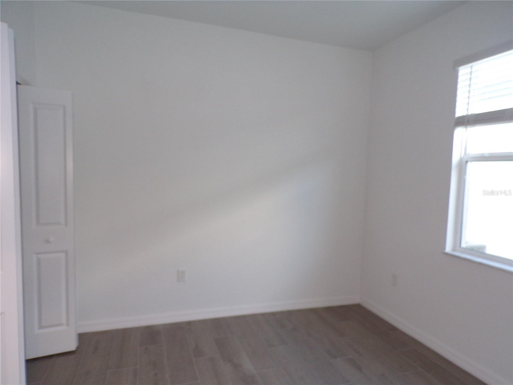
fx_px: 356
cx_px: 256
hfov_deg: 71.6
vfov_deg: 56.8
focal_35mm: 24
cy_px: 192
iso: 200
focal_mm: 4.3
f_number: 3
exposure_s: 1/34
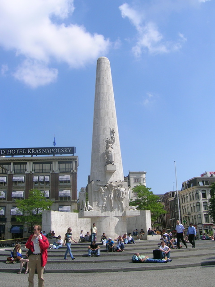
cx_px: 108
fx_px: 290
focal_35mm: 35
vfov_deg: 52.6
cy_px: 144
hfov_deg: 40.7
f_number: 4.8
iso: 50
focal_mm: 5.4
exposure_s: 1/563
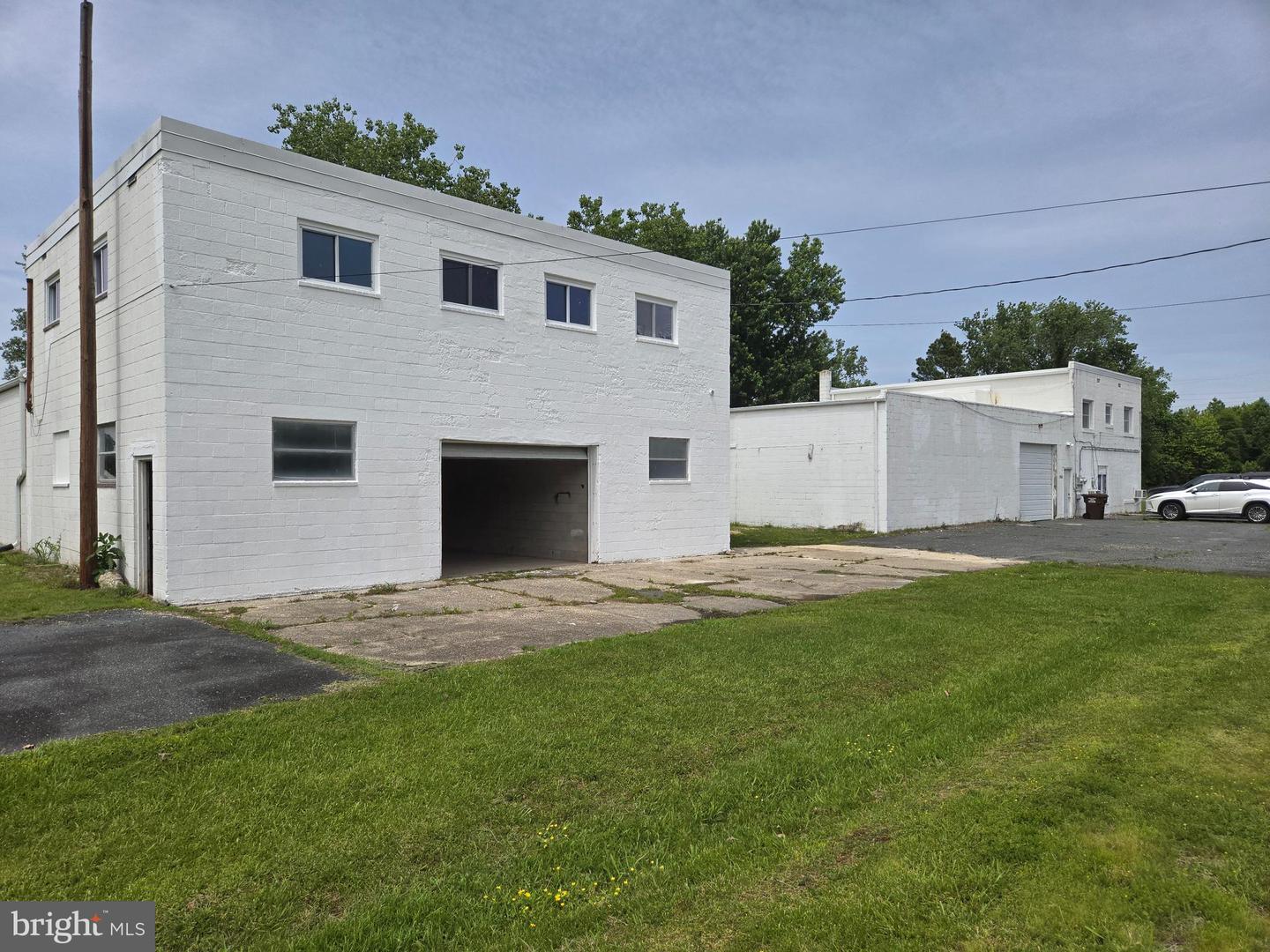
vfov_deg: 58.9
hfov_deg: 73.9
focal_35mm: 23
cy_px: 476
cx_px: 635
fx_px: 844
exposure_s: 1/3809
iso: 25
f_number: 1.8
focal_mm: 5.4
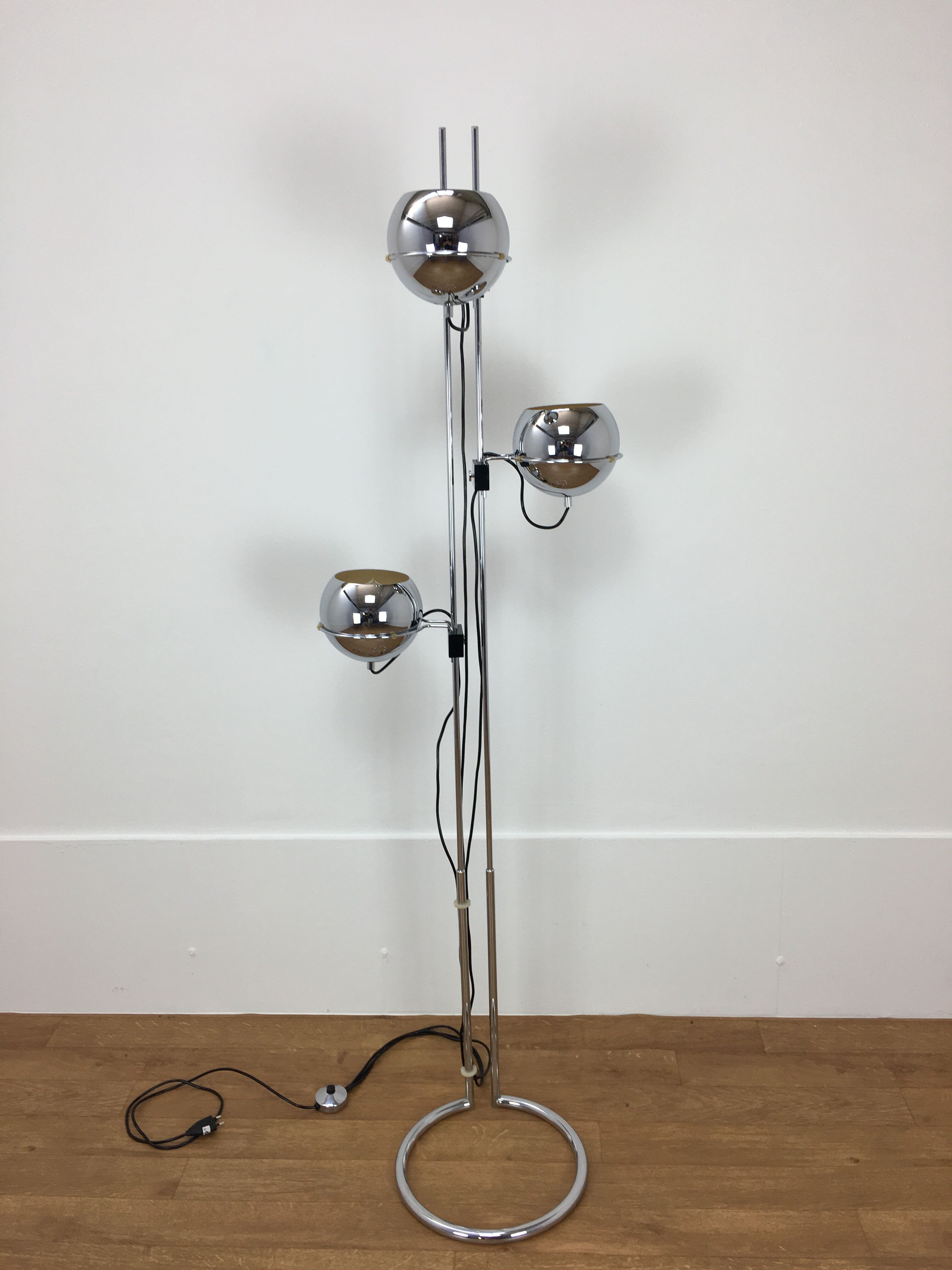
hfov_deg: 48.2
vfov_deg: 61.7
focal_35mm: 29
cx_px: 476
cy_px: 635
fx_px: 1063
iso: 32
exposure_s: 1/50
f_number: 2.2
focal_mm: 4.15
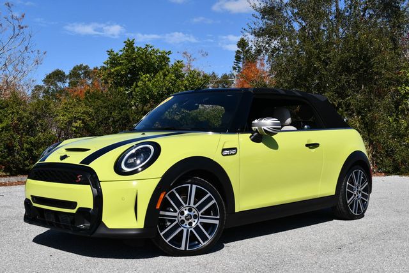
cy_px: 136
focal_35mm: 48
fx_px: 546
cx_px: 204
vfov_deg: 28.1
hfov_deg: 41.1
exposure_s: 1/400
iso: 100
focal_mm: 24
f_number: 10
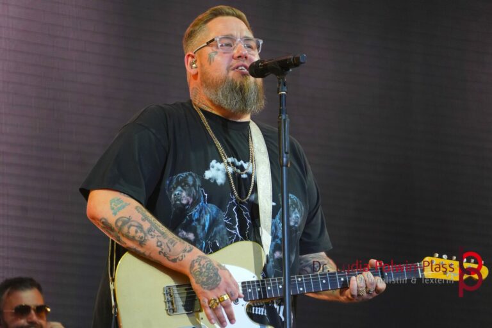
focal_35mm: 268
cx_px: 246
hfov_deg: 7.7
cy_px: 164
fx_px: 3669
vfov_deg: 5.1
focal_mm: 179
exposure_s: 1/320
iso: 2500
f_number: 6.3
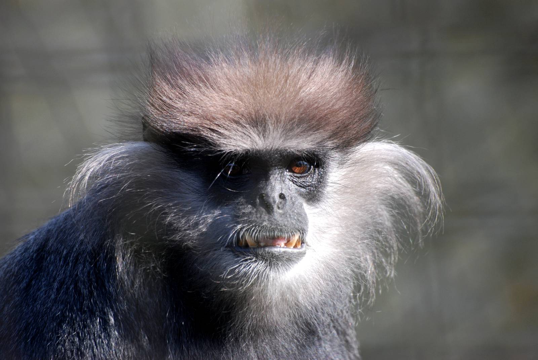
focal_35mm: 450
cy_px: 180
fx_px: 6733
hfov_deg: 4.6
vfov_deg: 3.1
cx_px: 269
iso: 400
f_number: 5.6
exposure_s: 1/200
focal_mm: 300
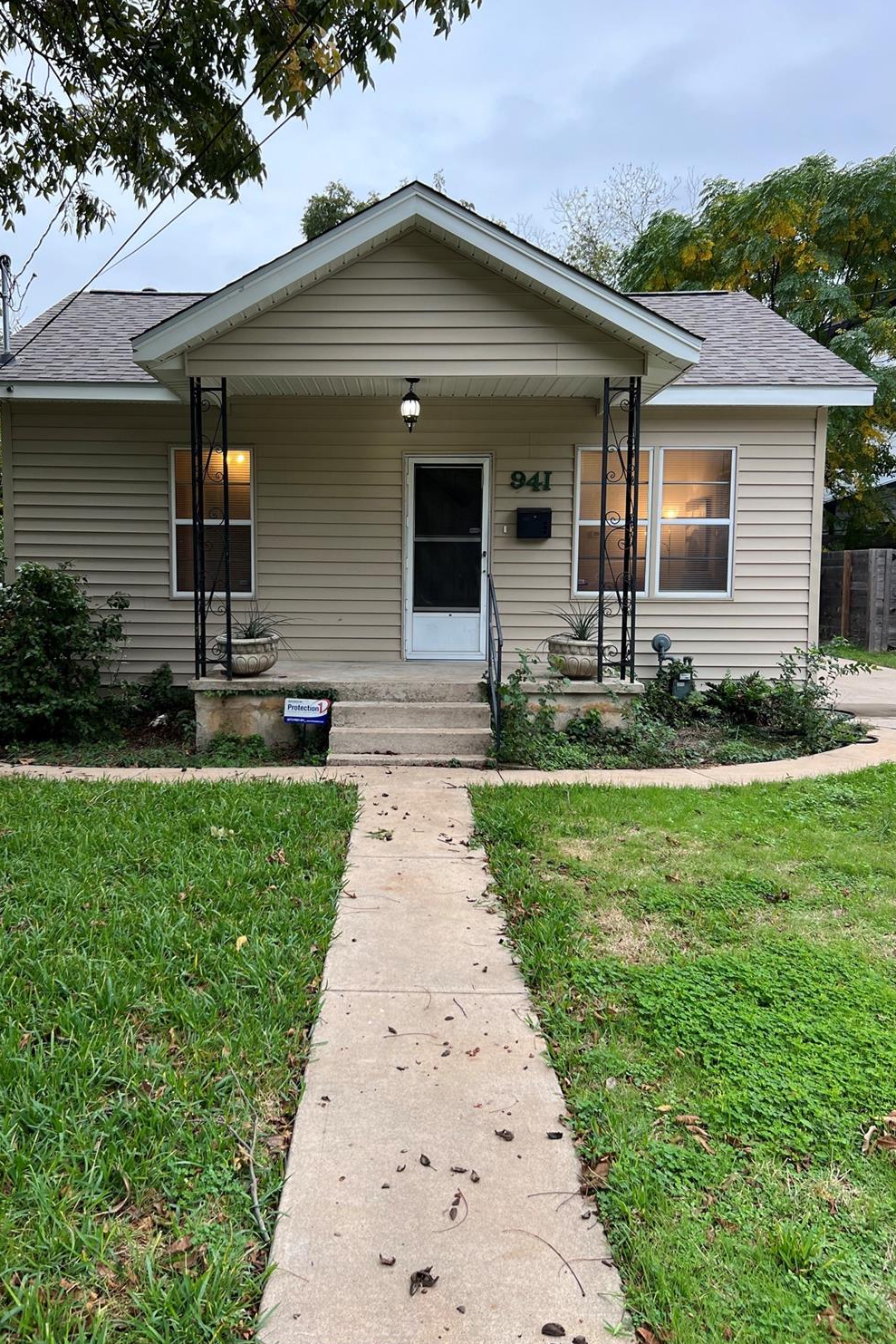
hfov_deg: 46.3
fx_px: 1045
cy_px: 652
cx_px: 395
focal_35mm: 28
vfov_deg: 65.5
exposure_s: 1/121
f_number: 1.5
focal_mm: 5.7
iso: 50
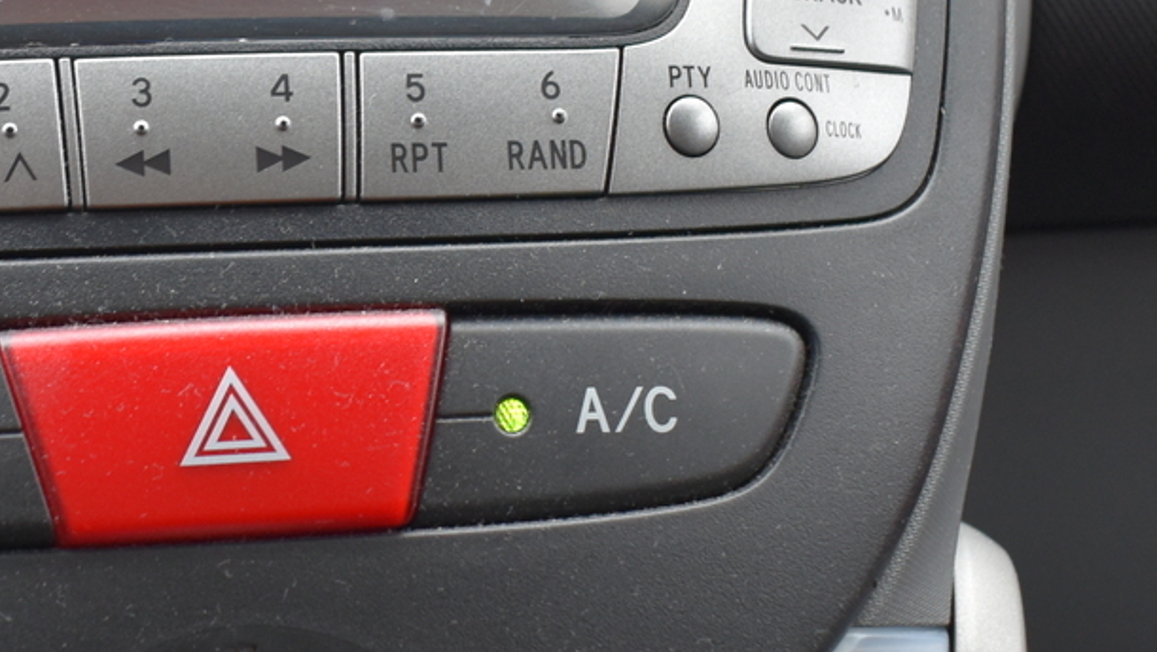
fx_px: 2301
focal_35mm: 75
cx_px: 169
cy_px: 371
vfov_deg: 16.1
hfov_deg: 27.4
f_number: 4
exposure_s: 1/60
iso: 450
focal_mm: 18
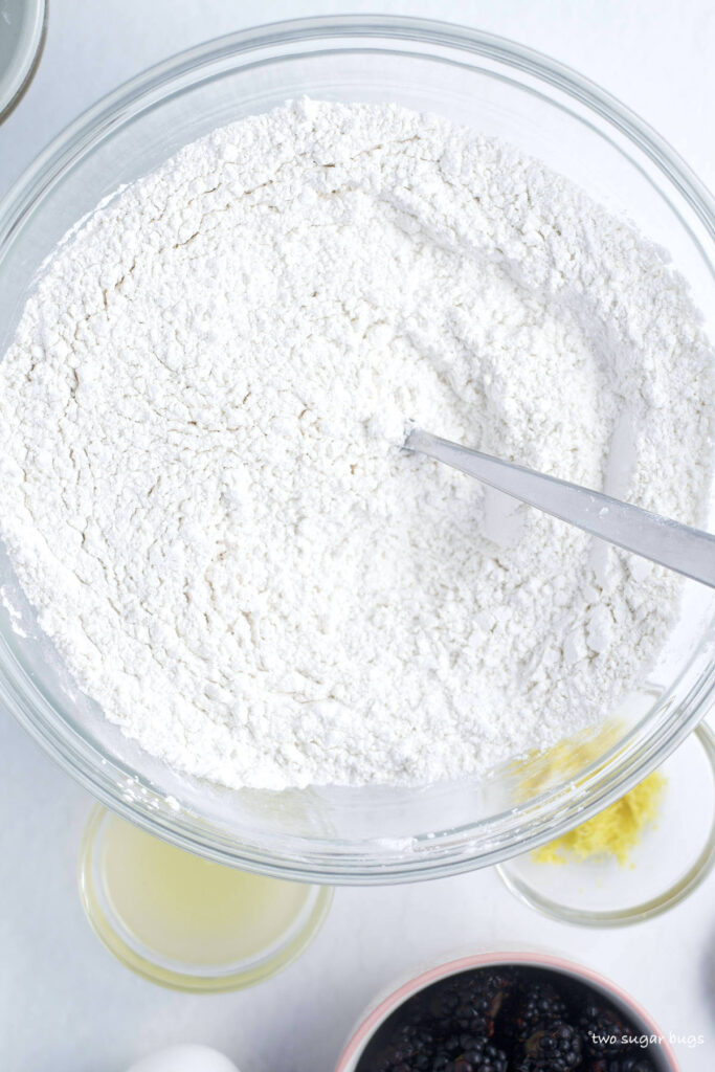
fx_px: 2233
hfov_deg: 18.2
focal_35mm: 75
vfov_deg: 27.0
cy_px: 536
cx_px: 358
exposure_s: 1/125
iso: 100
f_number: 2.8
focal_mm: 50
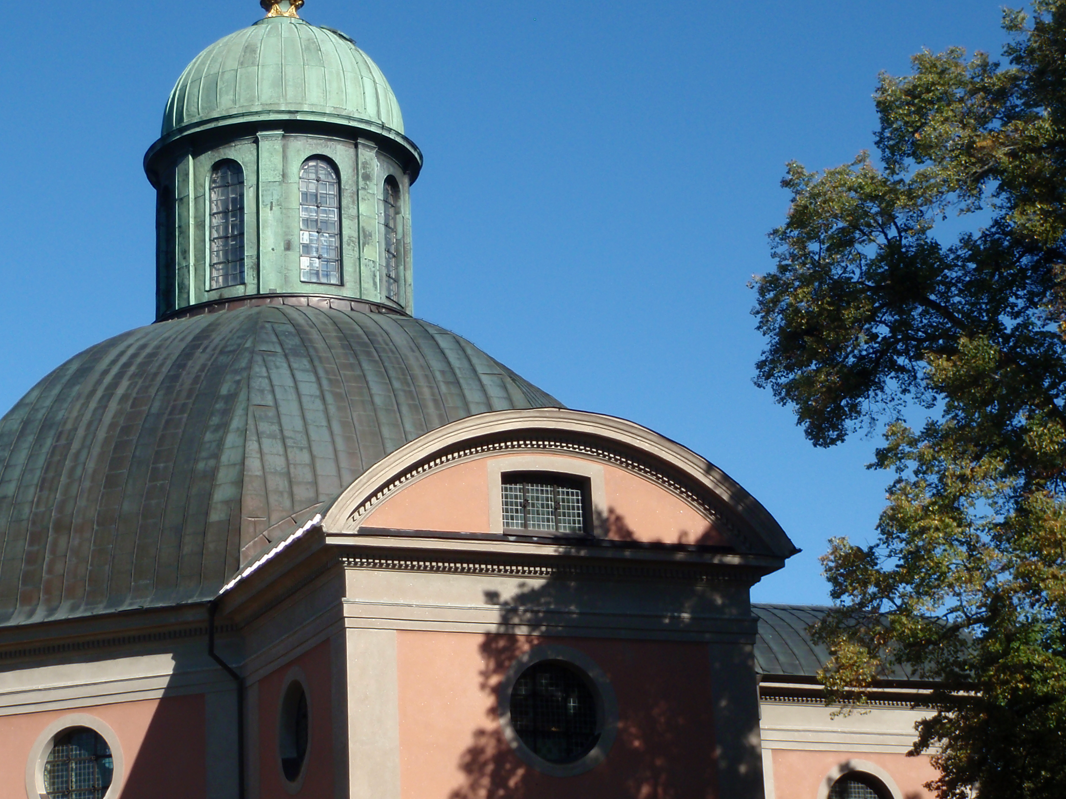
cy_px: 312
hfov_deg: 25.2
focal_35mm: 77
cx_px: 350
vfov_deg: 19.1
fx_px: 2371
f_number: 5
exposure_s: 1/320
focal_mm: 8.89
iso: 64
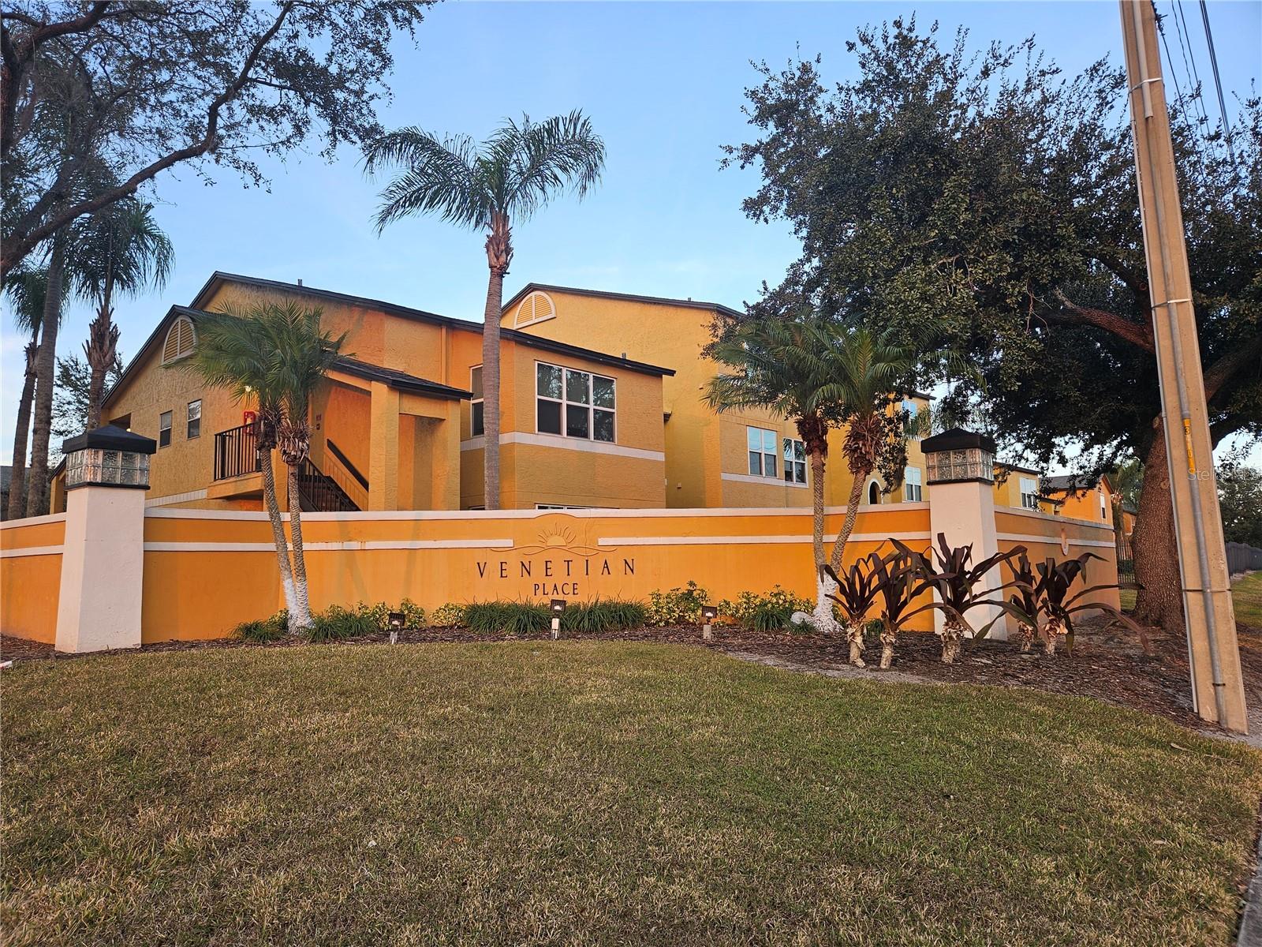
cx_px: 631
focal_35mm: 23
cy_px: 474
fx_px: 839
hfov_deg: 73.9
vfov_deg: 58.9
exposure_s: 1/172
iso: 25
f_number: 1.8
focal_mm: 5.4
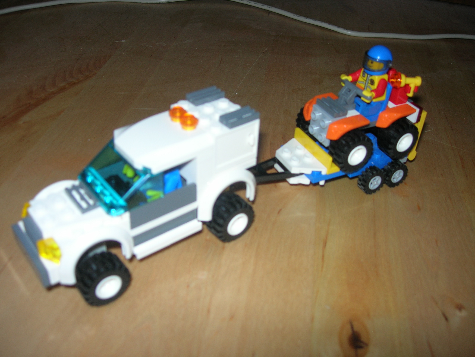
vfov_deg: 37.7
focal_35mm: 38
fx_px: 521
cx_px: 238
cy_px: 178
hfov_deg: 49.0
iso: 64
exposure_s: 1/60.1
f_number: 2.8
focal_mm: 7.8
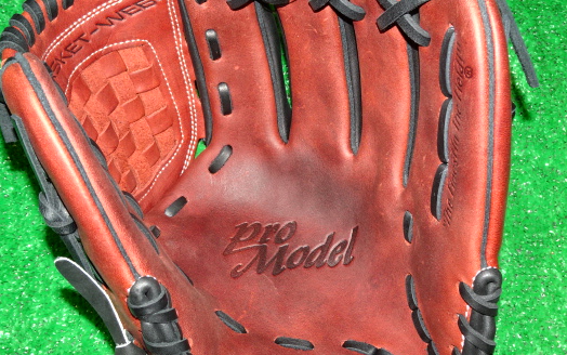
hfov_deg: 45.2
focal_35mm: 44
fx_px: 680
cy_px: 185
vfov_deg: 29.2
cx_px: 268
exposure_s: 1/40
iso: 200
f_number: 4
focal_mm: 5.79
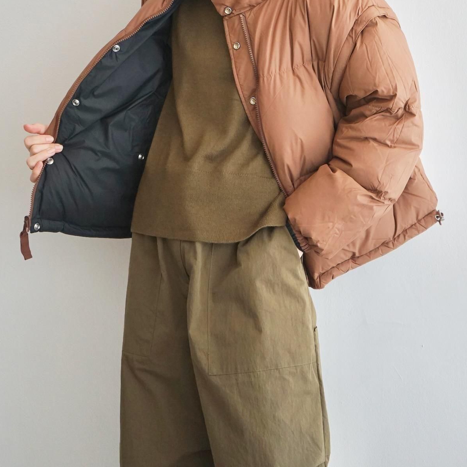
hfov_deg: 19.3
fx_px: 1374
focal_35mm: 90
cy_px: 119
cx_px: 234
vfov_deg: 19.2
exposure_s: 1/160
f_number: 5.6
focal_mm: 70
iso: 1250
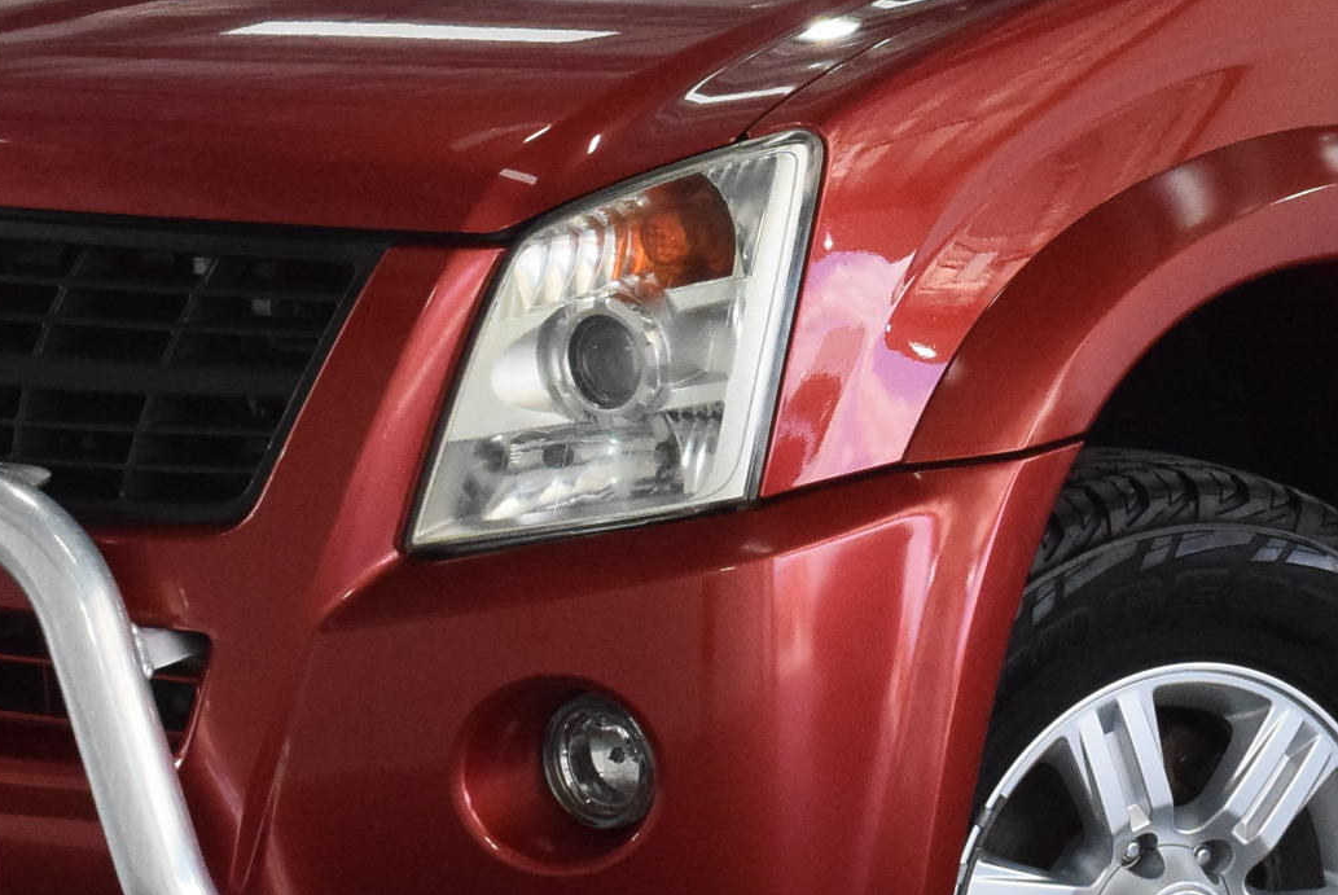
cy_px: 203
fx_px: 5171
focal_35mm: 139
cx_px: 946
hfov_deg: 14.7
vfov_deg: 9.9
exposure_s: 1/640
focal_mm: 32
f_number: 10
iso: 3200
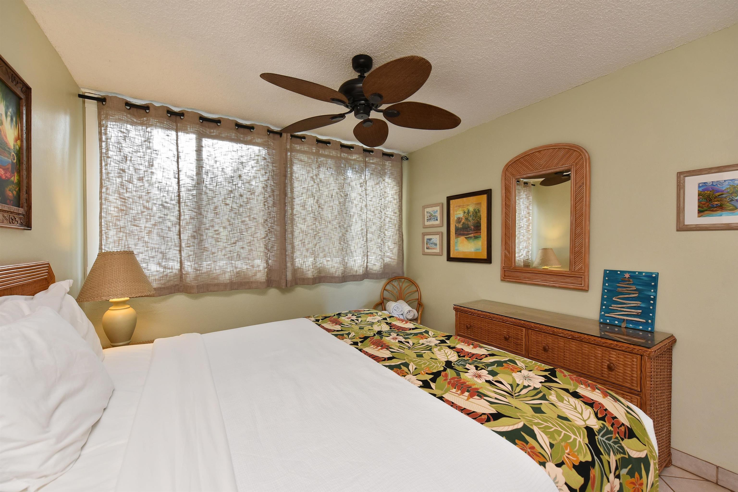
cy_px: 246
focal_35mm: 14
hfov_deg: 104.3
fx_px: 287
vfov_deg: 81.2
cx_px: 369
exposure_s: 1/60
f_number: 16
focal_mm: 14
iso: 4000
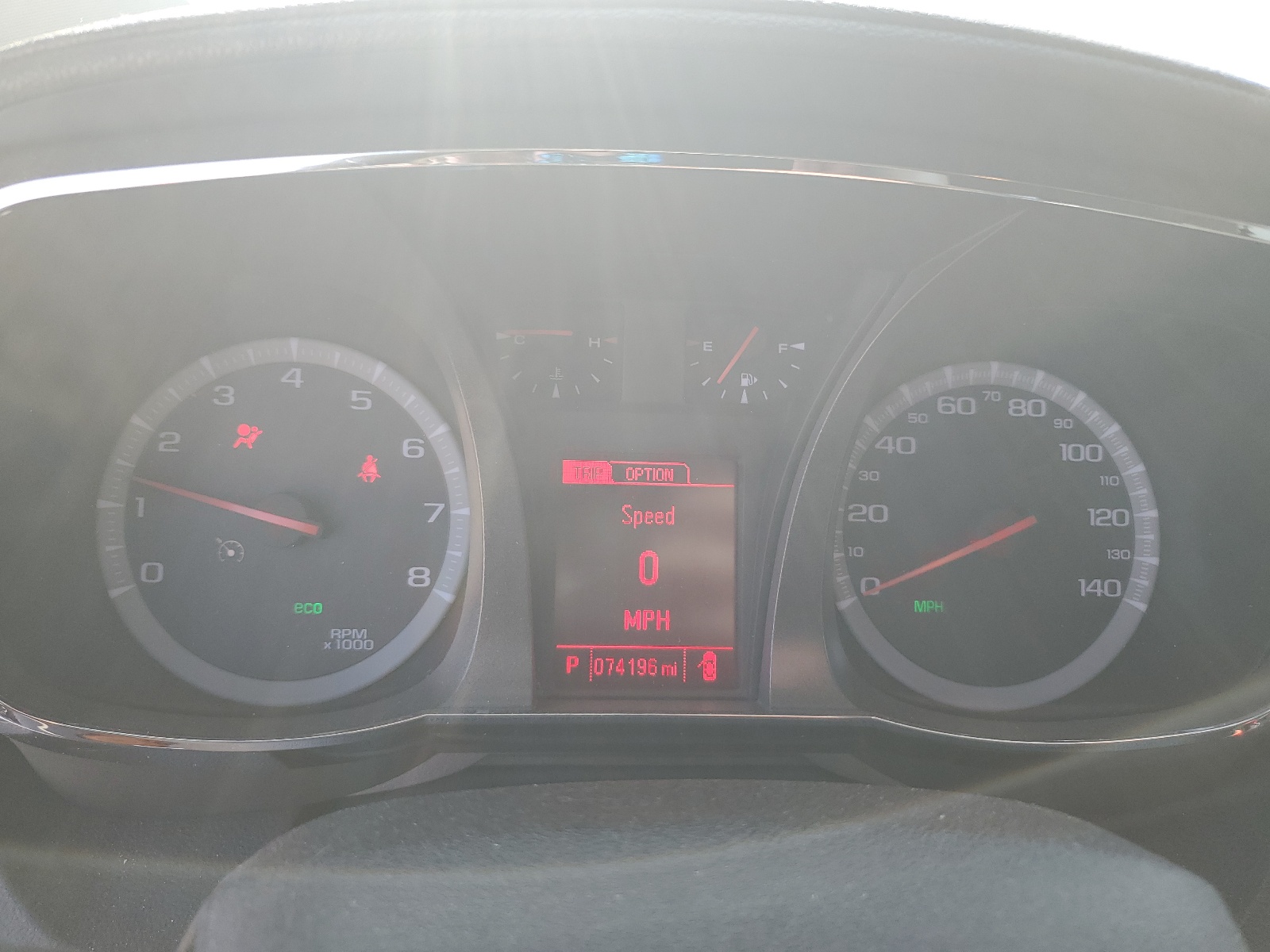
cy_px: 476
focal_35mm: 26
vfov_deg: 53.1
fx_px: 954
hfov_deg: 67.3
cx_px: 635
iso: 50
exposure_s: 1/278
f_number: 1.5
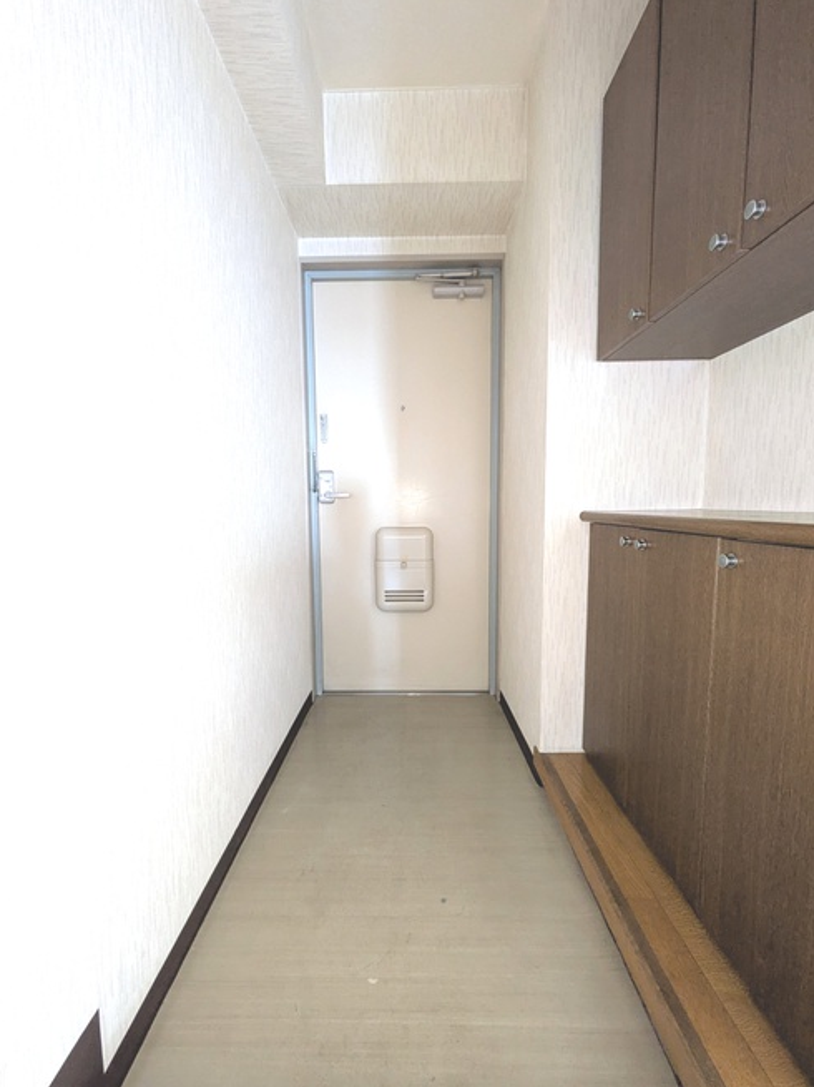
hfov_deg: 81.7
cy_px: 552
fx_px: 471
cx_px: 407
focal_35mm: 15
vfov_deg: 98.2
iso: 548
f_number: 2.2
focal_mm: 1.83
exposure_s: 1/40
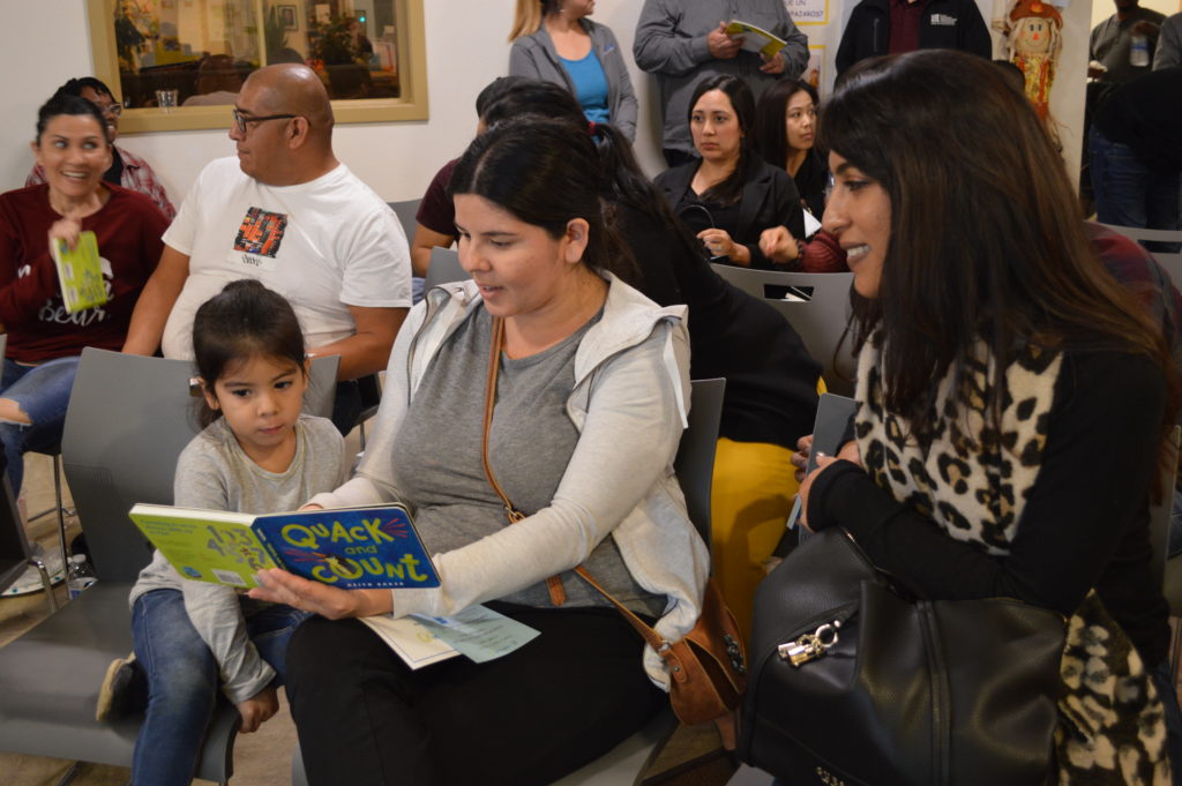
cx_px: 591
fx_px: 1181
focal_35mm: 36
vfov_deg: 36.8
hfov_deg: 53.2
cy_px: 393
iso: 800
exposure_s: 1/15
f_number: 4
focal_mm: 24
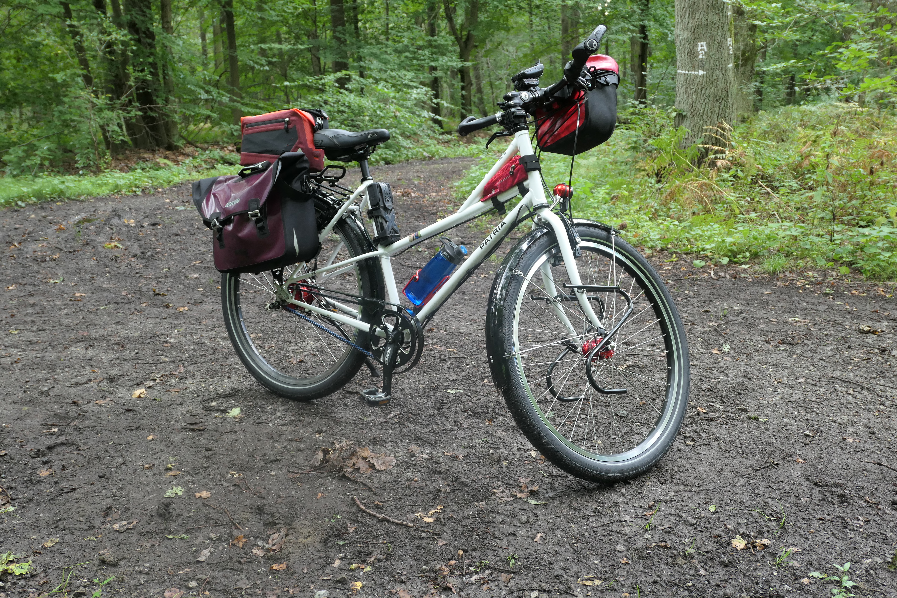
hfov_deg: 58.7
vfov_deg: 41.1
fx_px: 797
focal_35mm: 32
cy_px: 299
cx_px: 448
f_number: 2.8
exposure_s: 1/80
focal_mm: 11.8
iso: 500
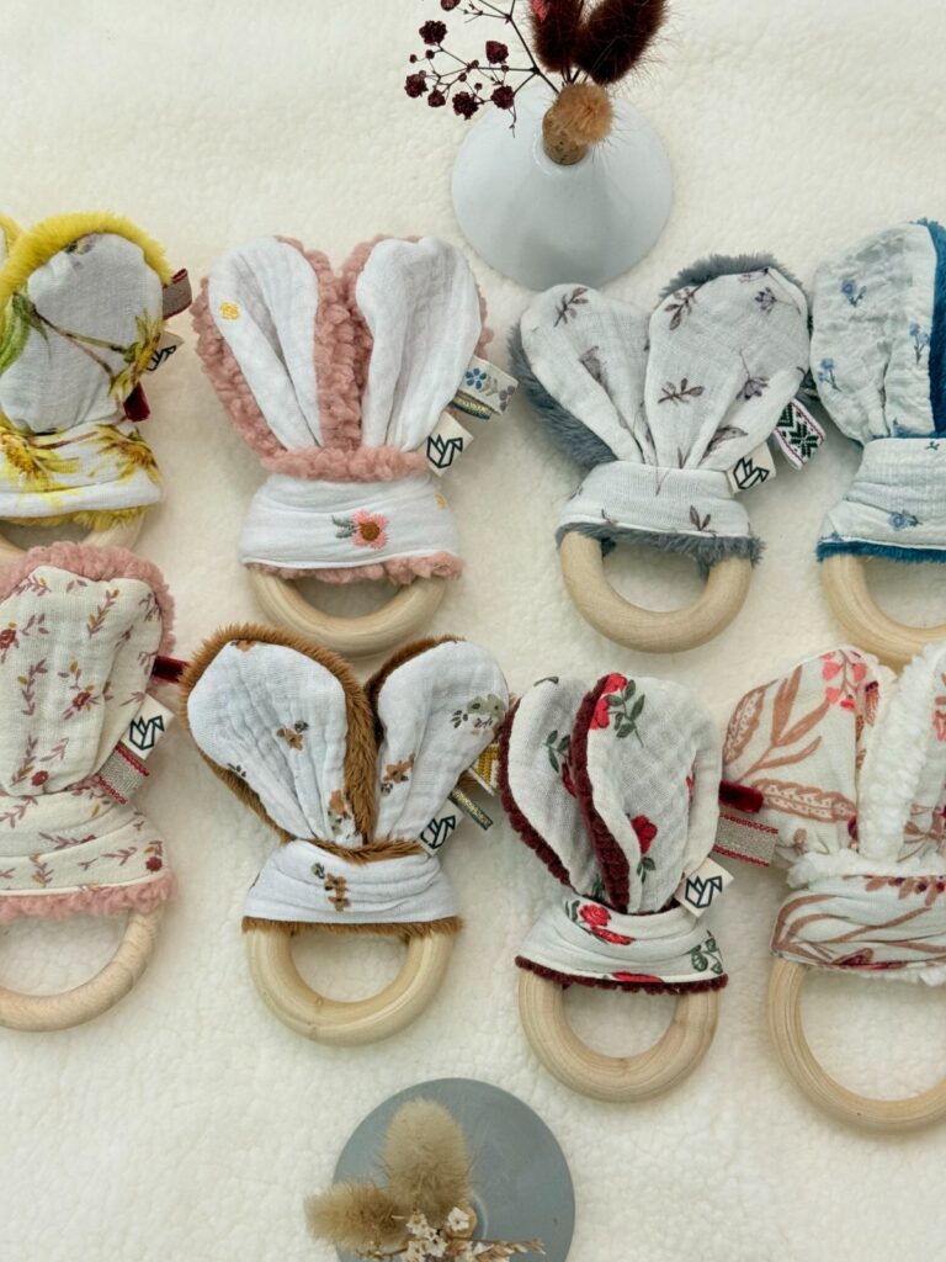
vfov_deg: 39.7
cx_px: 473
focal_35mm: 48
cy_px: 631
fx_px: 1749
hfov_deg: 30.3
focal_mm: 6.76
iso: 125
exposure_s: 1/60
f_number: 1.78
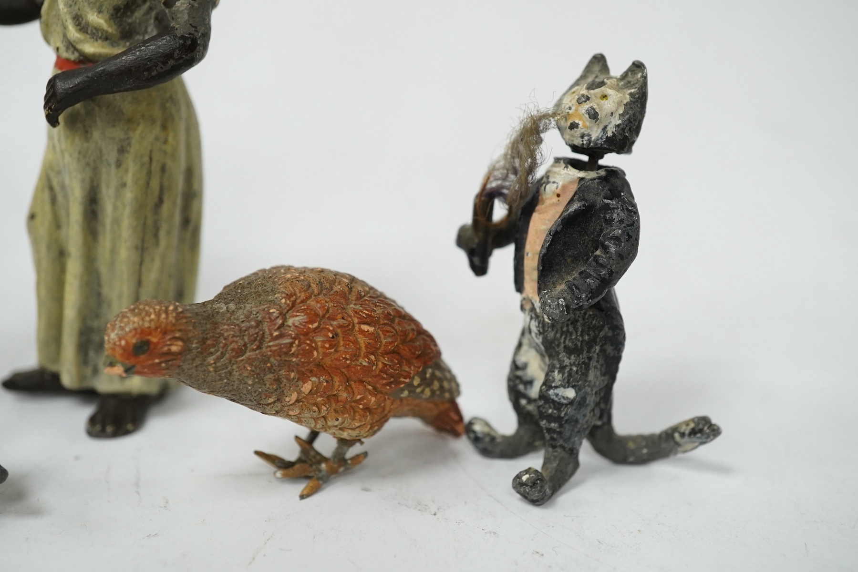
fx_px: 1073
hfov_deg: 43.6
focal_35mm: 45
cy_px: 286
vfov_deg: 29.9
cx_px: 429
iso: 1250
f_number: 5
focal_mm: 30
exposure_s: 1/125
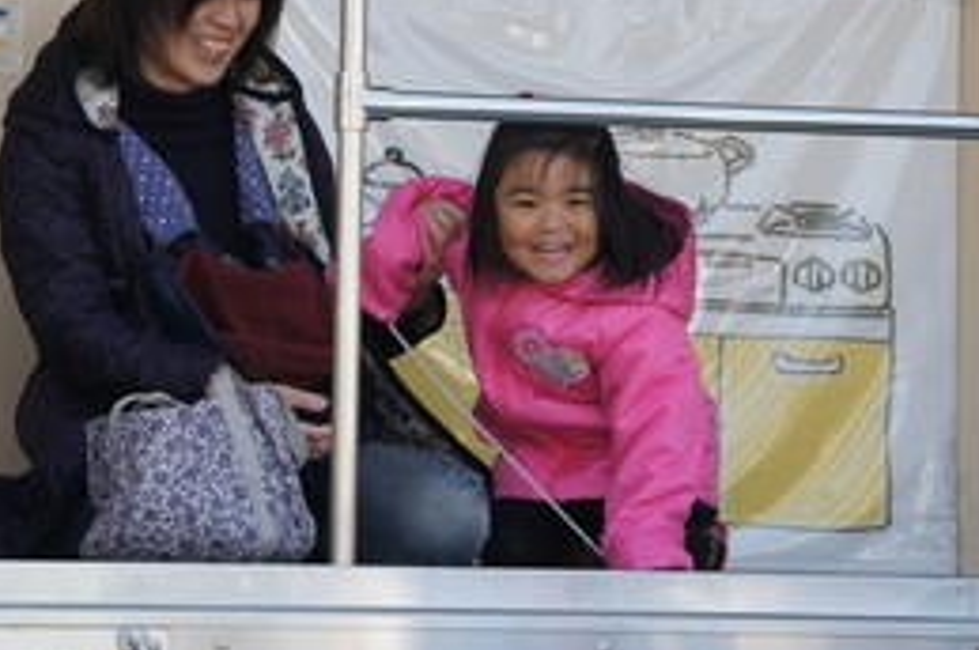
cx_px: 352
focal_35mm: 123
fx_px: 3334
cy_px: 212
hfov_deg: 16.7
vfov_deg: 11.1
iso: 200
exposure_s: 1/125
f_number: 6.3
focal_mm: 53
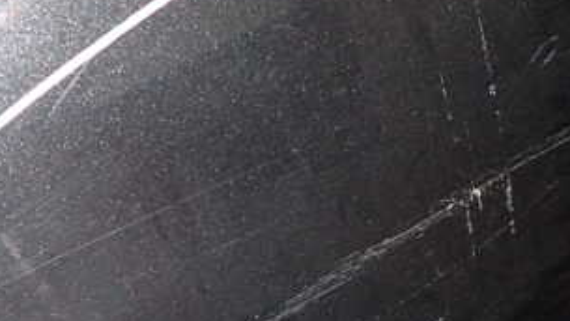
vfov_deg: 20.1
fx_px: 907
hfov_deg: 34.4
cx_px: 402
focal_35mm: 60
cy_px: 198
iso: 800
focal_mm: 5.05
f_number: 6.3
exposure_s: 1/30
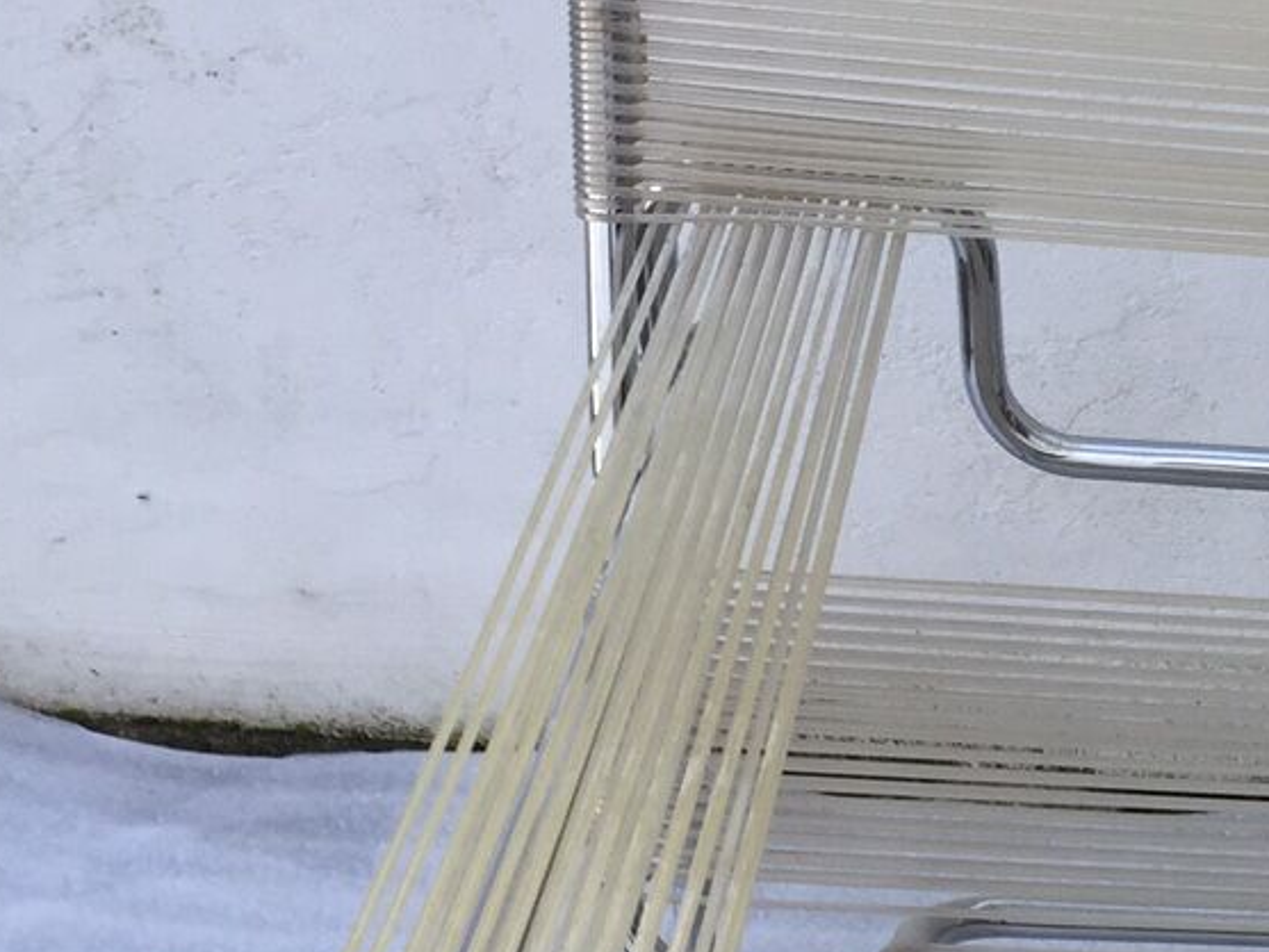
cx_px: 1426
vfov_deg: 16.9
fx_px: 3117
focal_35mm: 85
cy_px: 1025
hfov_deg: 21.7
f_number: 2.2
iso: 32
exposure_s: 1/100
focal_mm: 4.15
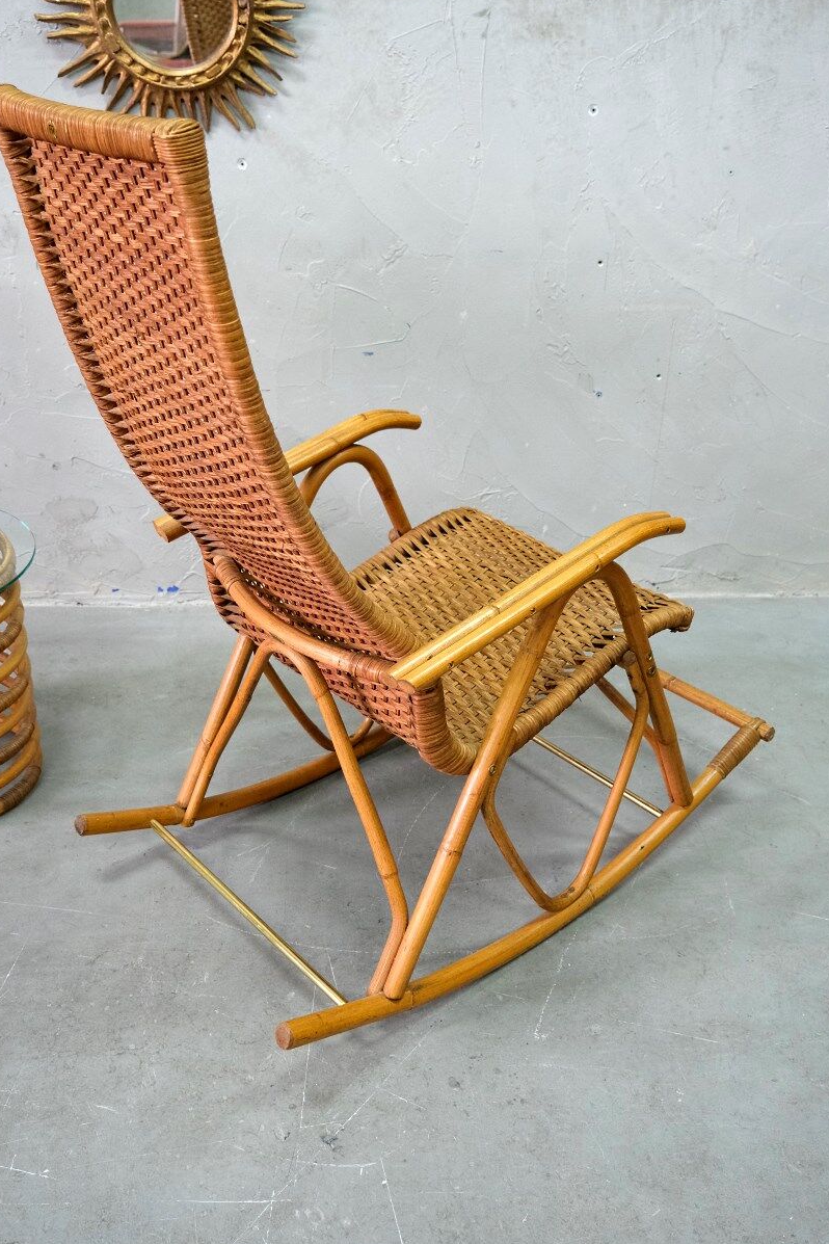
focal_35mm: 34
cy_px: 601
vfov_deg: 55.8
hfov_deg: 38.9
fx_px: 1174
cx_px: 395
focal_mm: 21.2
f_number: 4
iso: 2000
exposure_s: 1/30
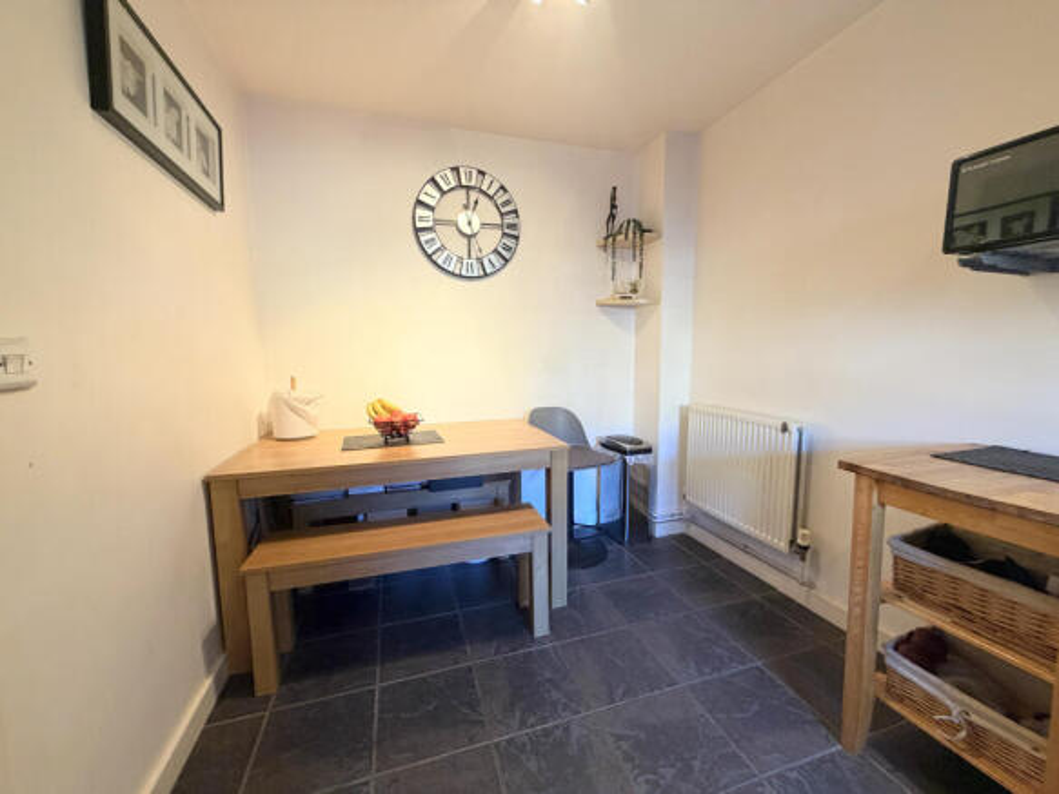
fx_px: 428
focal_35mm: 14
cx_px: 530
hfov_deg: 102.1
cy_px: 397
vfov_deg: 85.7
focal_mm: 2.22
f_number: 2.2
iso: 250
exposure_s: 1/50
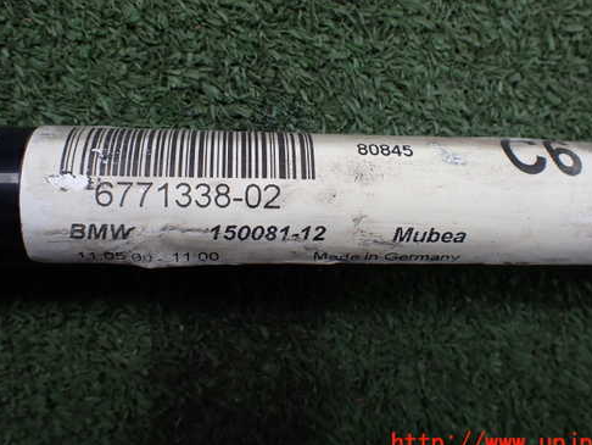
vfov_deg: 38.6
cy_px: 185
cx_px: 301
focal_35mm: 37
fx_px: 633
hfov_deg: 50.1
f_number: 3.2
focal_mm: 5.4
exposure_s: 1/200
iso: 100
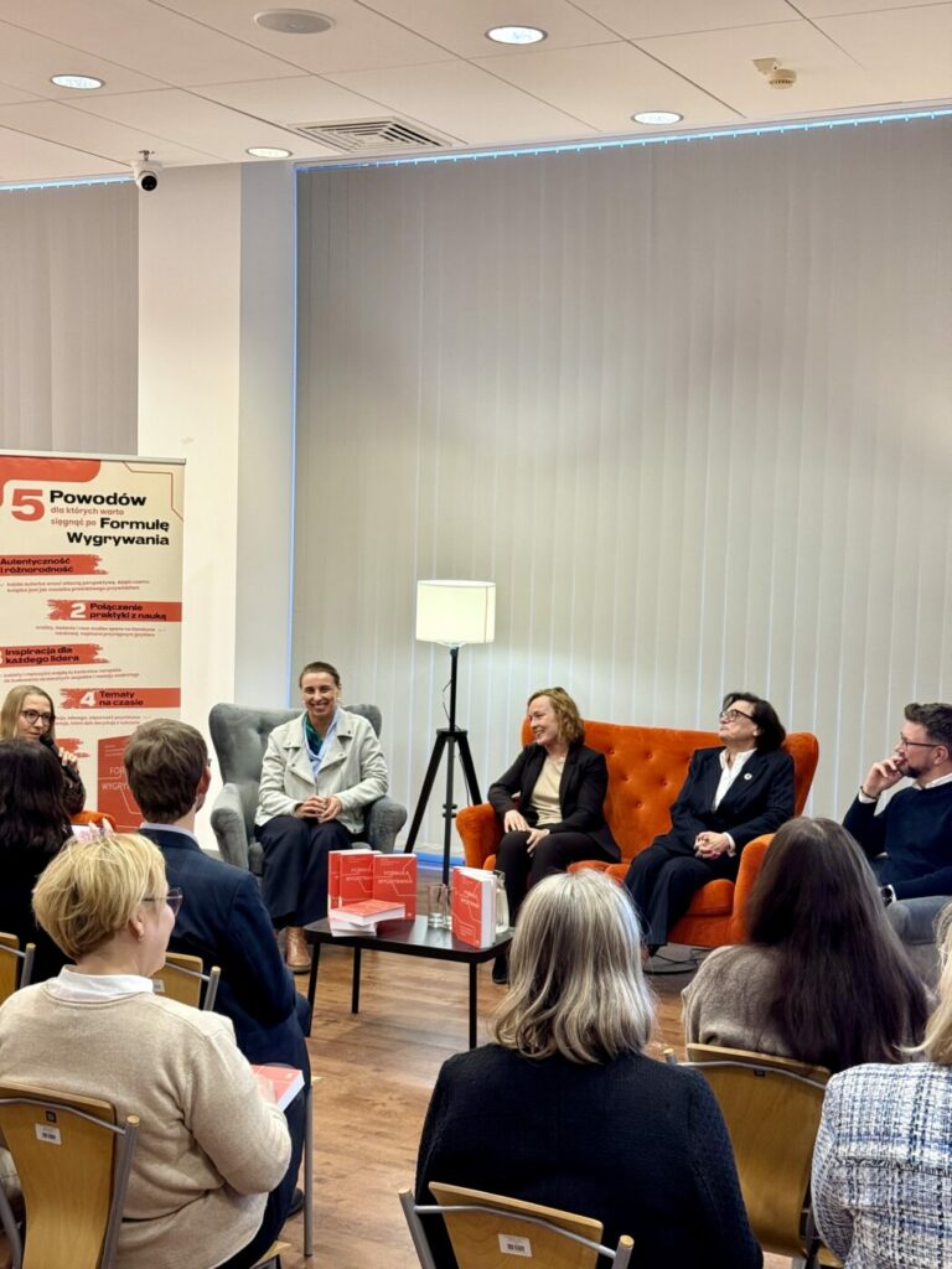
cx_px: 476
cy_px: 634
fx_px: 1760
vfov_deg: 39.7
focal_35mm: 48
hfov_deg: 30.3
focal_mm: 6.76
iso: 200
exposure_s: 1/50
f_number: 1.78
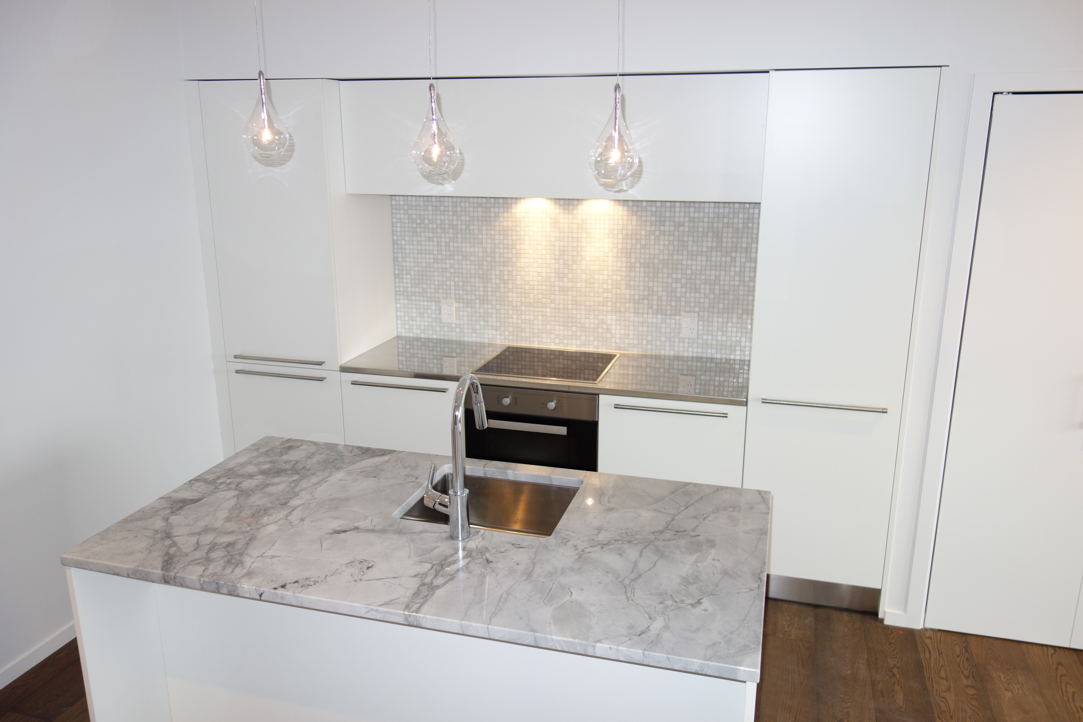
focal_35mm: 28
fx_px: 842
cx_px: 542
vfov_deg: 46.4
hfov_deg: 65.5
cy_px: 361
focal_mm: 10.4
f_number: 1.8
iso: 125
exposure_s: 1/100
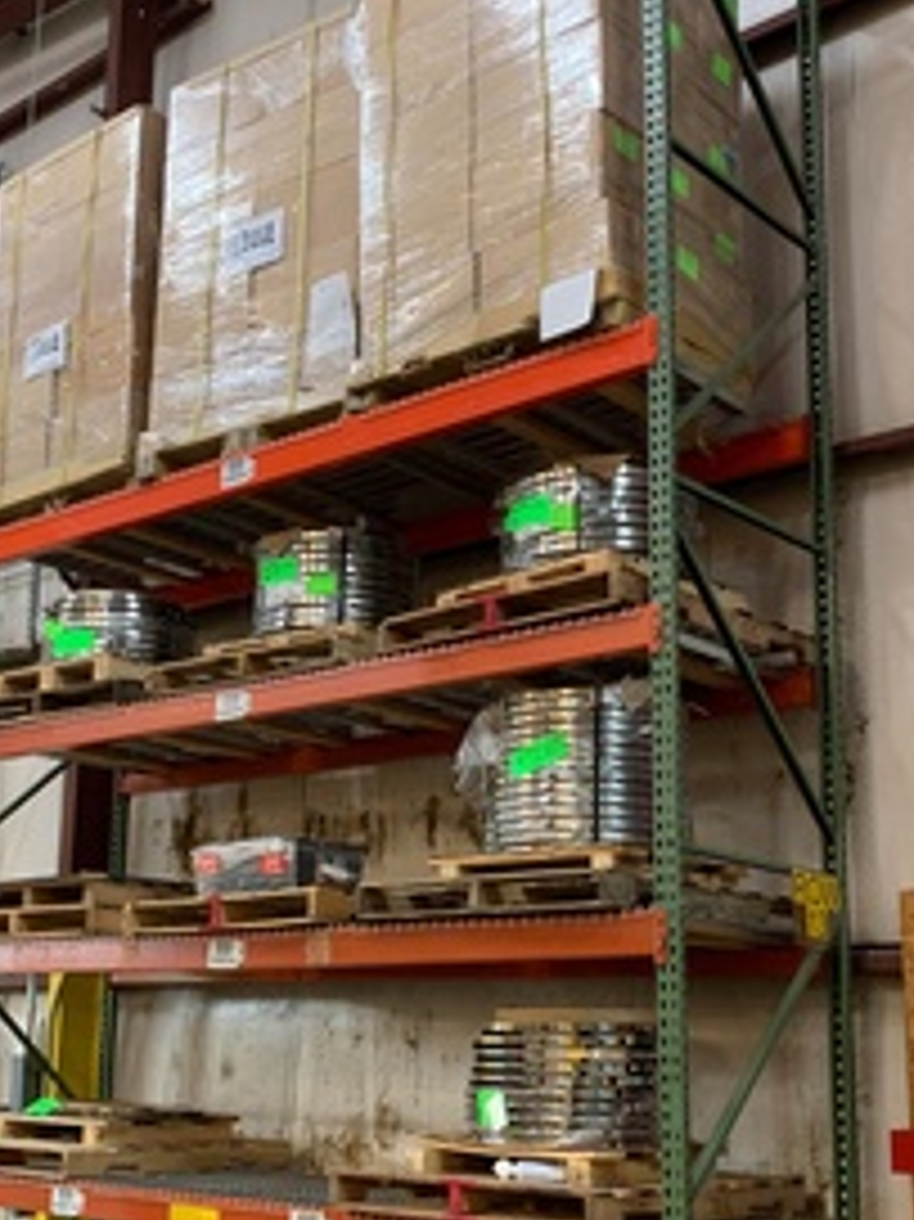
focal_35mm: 46
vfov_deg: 41.0
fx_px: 1621
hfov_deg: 31.4
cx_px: 351
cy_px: 738
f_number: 1.8
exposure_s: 1/40
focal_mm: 4.25
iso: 320
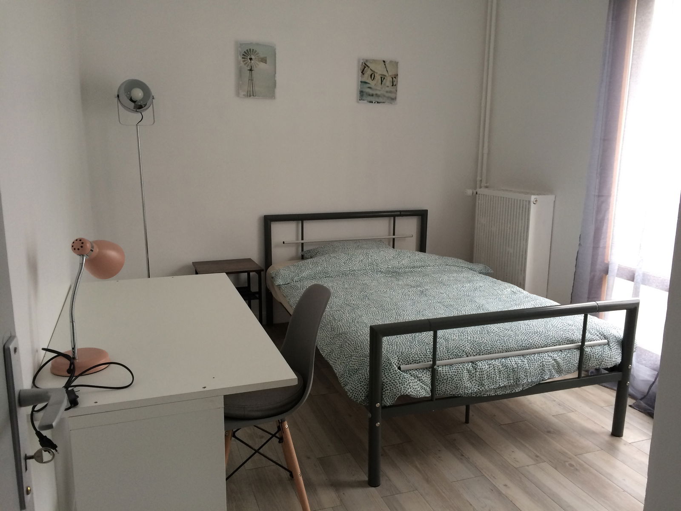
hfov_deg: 61.7
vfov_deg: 48.2
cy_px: 256
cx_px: 340
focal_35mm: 29
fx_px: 571
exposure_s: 1/33
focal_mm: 4.15
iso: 100
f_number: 2.2
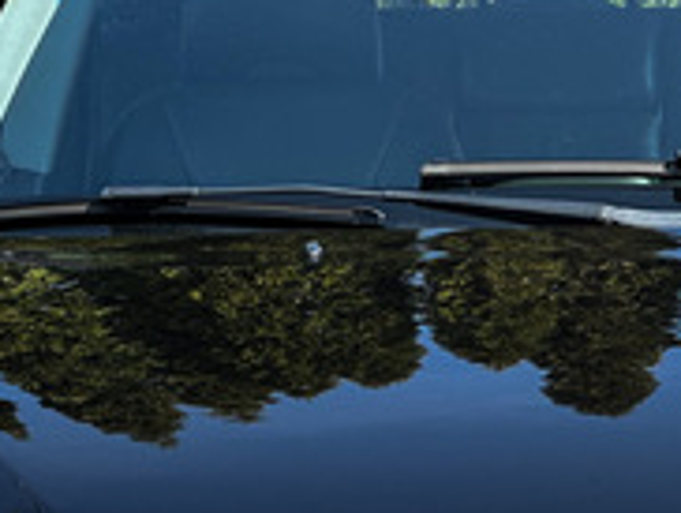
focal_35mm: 275
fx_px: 5417
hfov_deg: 7.2
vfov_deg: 5.4
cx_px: 546
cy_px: 397
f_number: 2.8
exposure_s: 1/220
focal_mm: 9
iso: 32
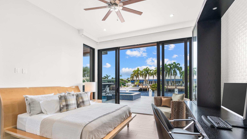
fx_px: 111
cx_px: 124
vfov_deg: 63.5
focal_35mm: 17
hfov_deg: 95.9
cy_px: 82
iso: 200
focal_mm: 16
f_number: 8
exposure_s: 1/25
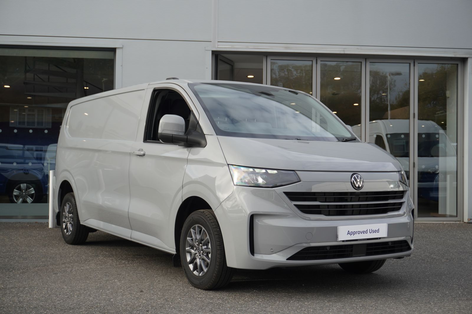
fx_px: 629
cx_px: 236
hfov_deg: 41.1
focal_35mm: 48
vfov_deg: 28.0
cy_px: 157
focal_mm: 32
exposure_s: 1/160
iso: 125
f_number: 5
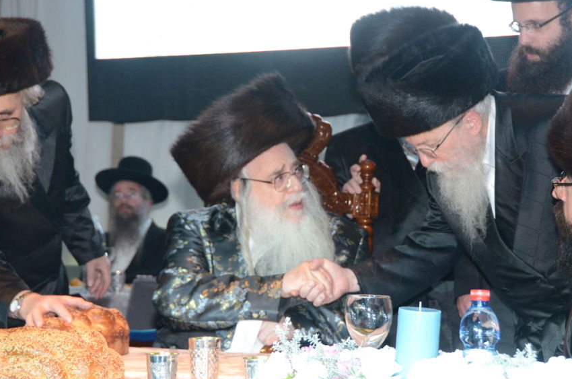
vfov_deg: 14.5
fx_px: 1490
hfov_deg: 21.7
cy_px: 193
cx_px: 340
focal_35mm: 94
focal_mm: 52
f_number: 5.6
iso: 1600
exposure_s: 1/100
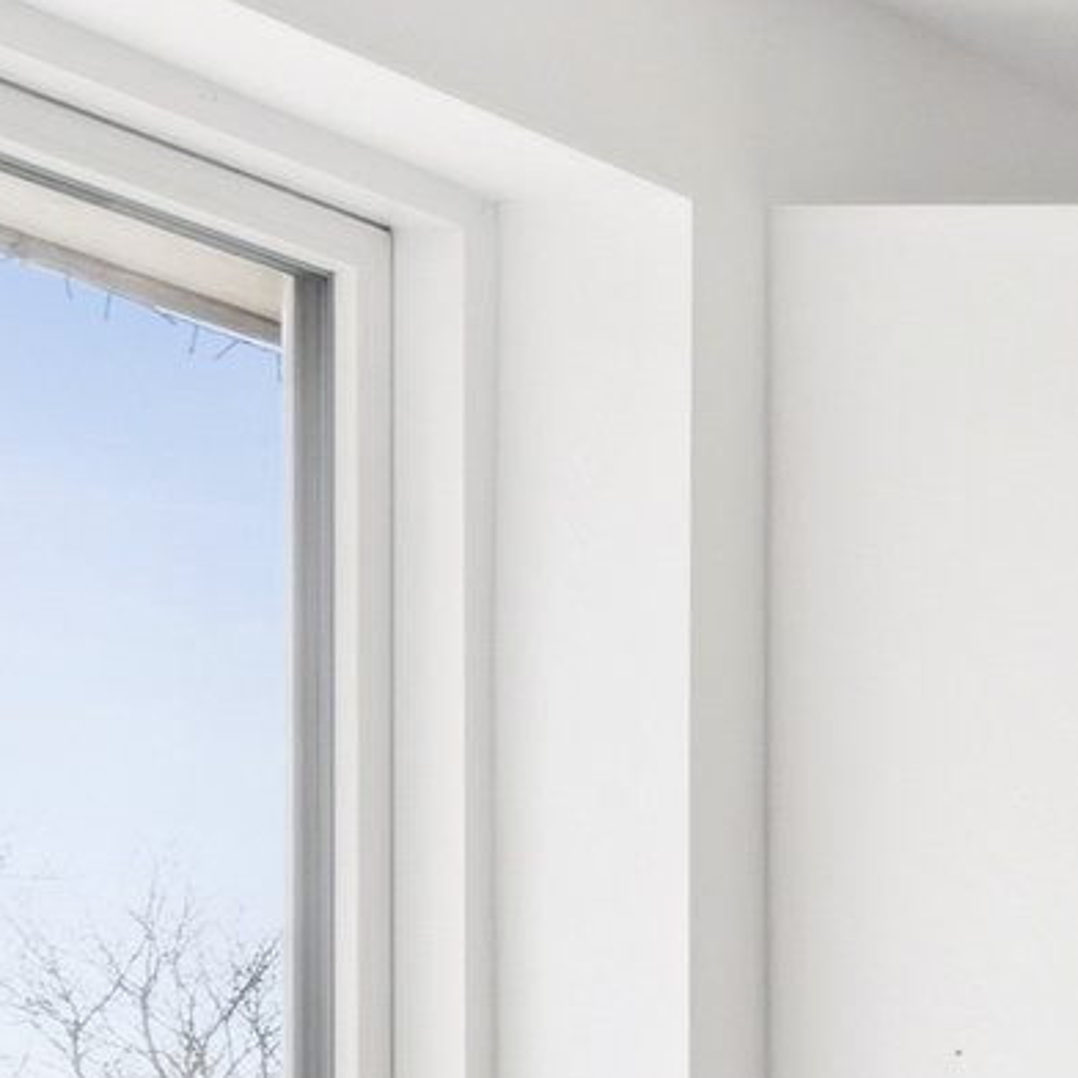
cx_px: 3792
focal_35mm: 146
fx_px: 5153
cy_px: 1578
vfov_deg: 11.5
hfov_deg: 8.6
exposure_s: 1/13
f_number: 8
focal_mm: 15
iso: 200
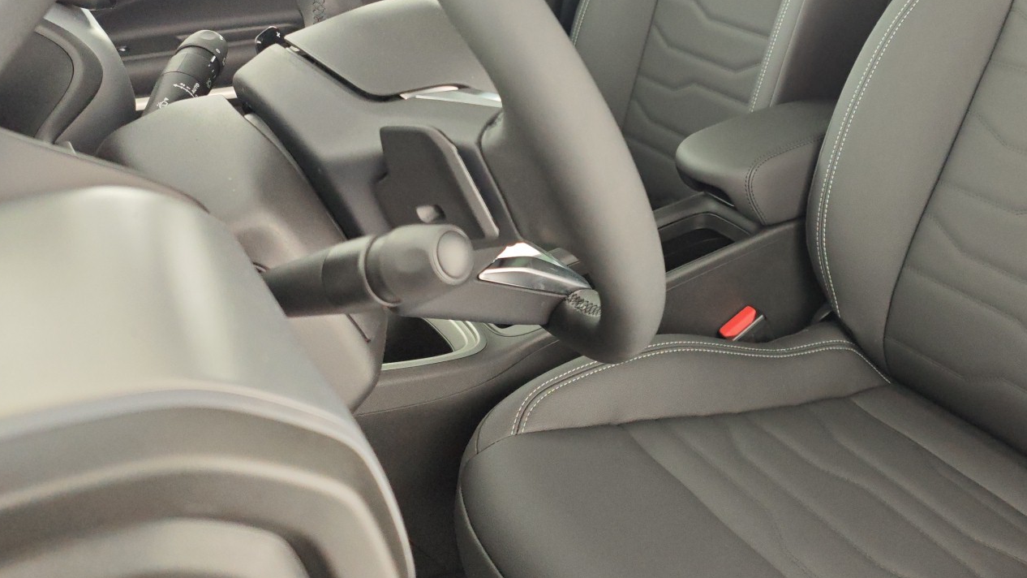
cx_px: 767
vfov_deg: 30.3
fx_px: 1035
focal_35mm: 38
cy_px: 101
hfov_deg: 50.6
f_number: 1.6
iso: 252
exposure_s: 1/100
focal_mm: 6.55
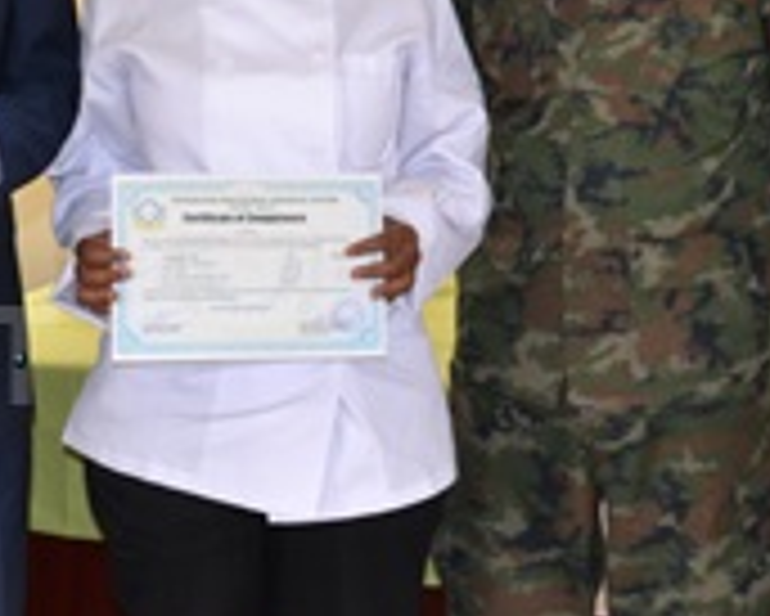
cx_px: 335
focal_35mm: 106
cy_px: 234
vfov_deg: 14.5
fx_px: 2417
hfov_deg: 18.1
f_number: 4
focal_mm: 18
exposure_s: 1/125
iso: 400
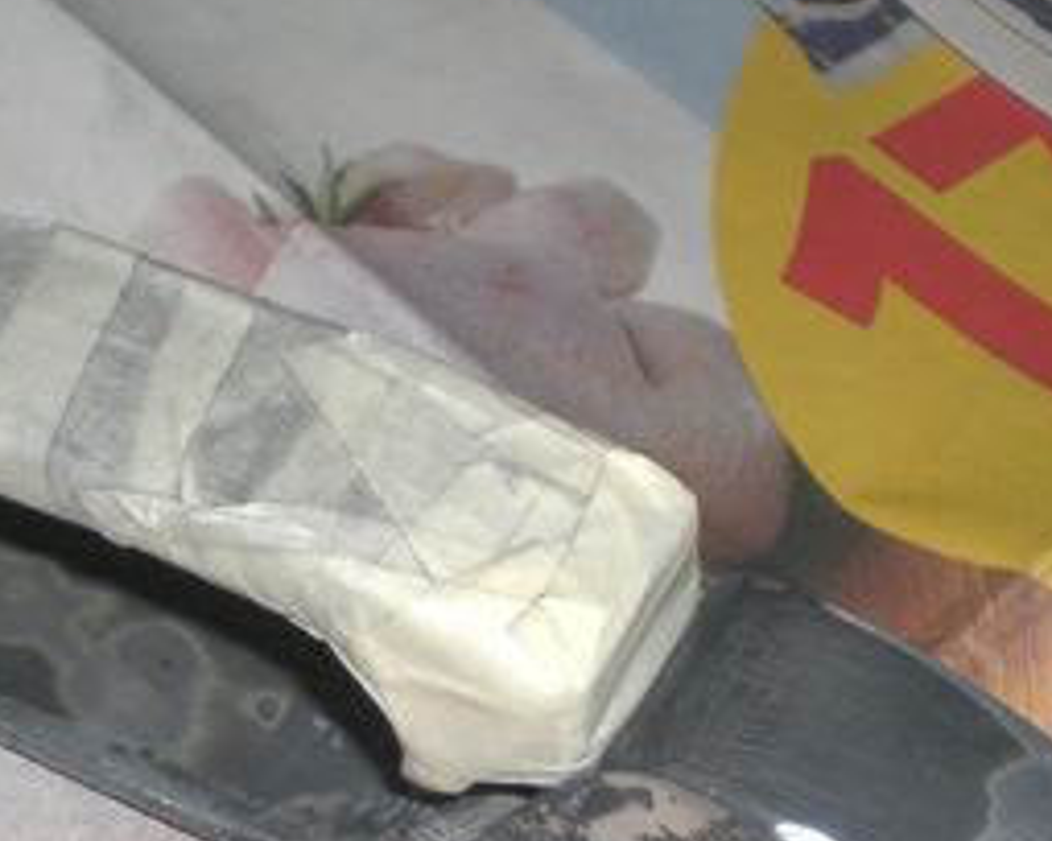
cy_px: 726
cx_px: 347
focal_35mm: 93
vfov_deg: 16.4
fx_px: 2896
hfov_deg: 20.5
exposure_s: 1/60
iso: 50
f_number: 3.1
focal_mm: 6.3
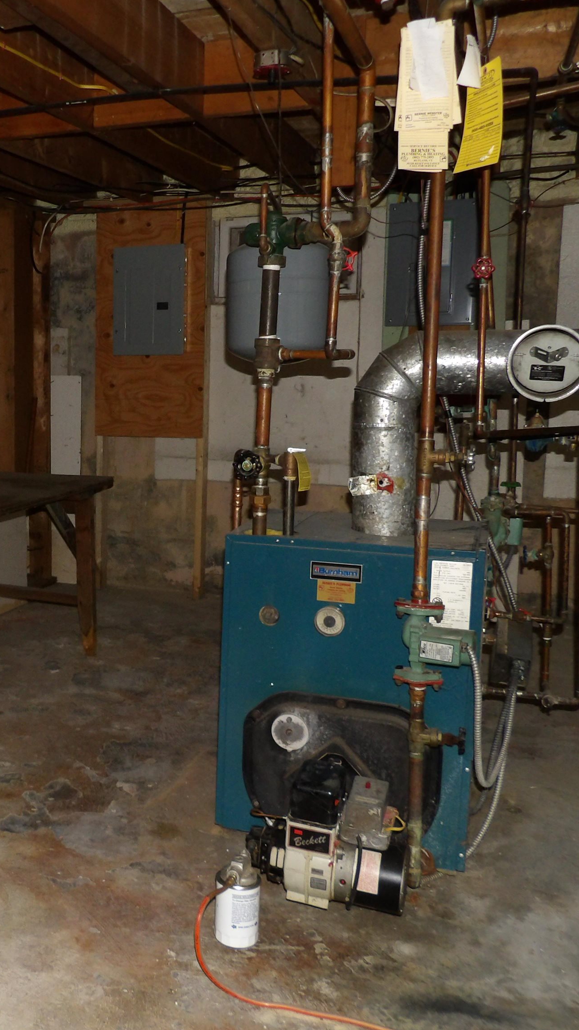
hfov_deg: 32.1
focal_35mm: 35
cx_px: 62
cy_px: 515
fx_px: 955
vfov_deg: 56.6
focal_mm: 4.3
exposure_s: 1/33
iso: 200
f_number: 3.2
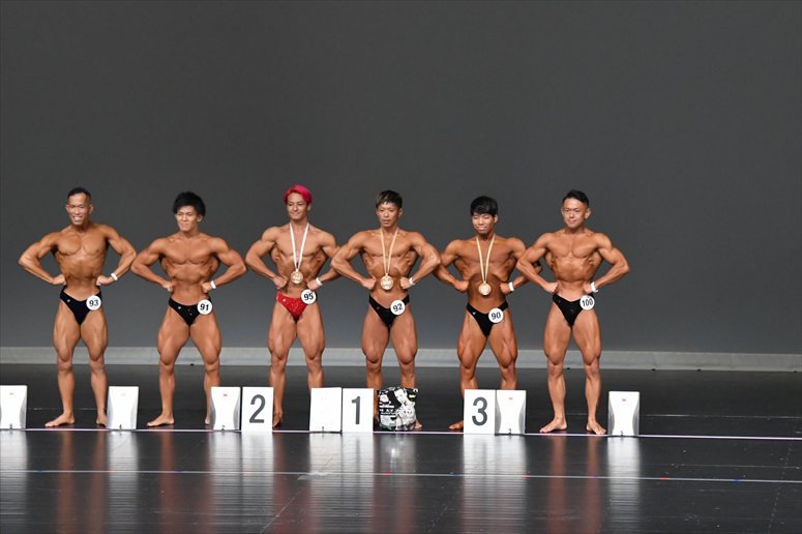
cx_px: 401
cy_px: 267
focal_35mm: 202
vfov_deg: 6.8
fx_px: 4498
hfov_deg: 10.2
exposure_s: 1/400
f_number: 5.6
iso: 5000
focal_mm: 135
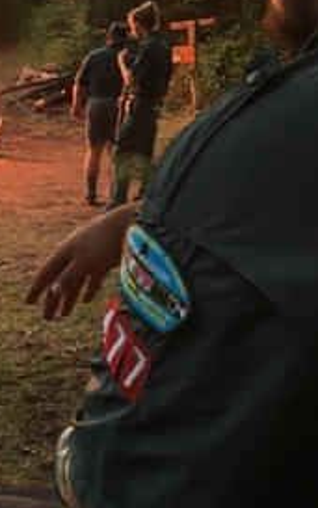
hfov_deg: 15.9
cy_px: 182
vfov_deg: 28.4
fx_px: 997
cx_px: -221
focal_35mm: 72
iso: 125
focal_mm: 4.15
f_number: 2.2
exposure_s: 1/30
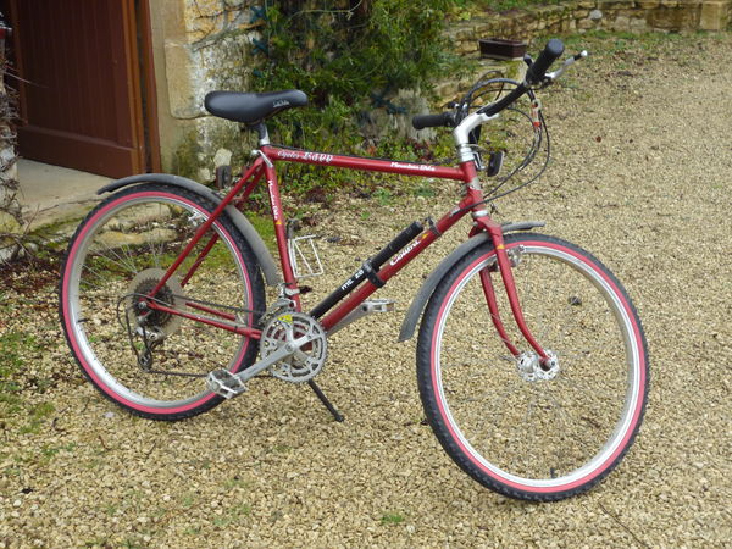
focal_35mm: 56
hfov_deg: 34.3
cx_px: 366
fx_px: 1184
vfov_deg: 26.1
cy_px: 274
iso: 200
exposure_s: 1/80
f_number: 4.4
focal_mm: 10
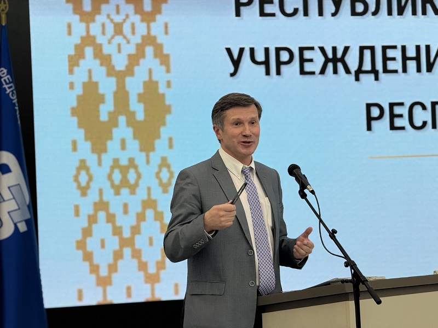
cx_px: 219
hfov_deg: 16.4
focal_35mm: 120
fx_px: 1518
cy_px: 164
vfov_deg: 12.3
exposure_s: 1/120
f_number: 2.8
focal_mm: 15.66
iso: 80
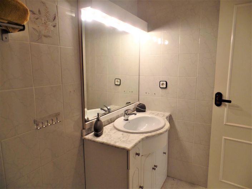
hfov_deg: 74.0
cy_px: 94
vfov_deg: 58.8
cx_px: 126
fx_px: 167
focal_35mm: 23
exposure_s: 1/30
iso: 120
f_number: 2.8
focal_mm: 4.1
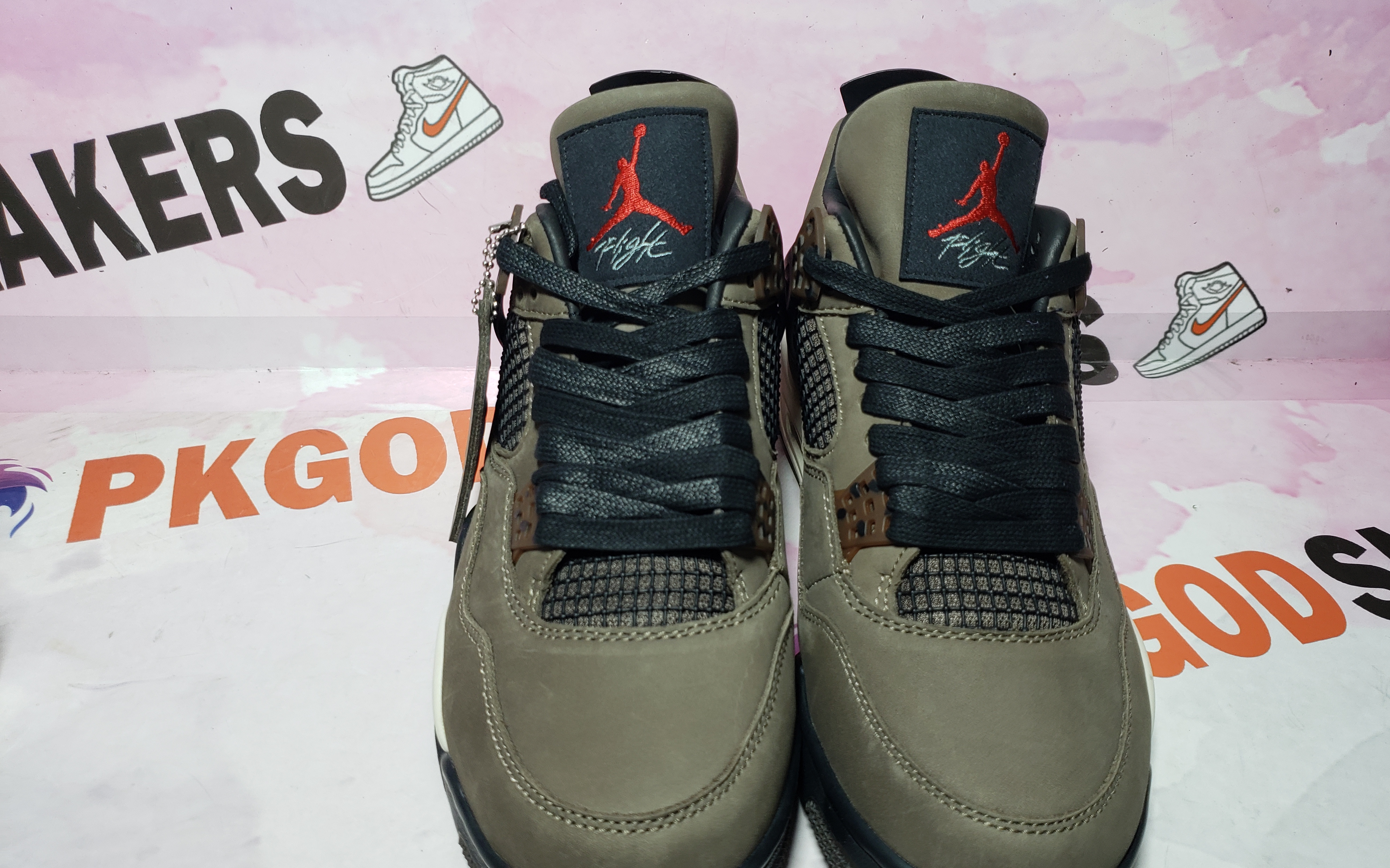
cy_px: 505
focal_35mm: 28
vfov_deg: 44.4
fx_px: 1061
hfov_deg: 66.5
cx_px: 701
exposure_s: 1/330
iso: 50
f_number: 1.5
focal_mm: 4.3
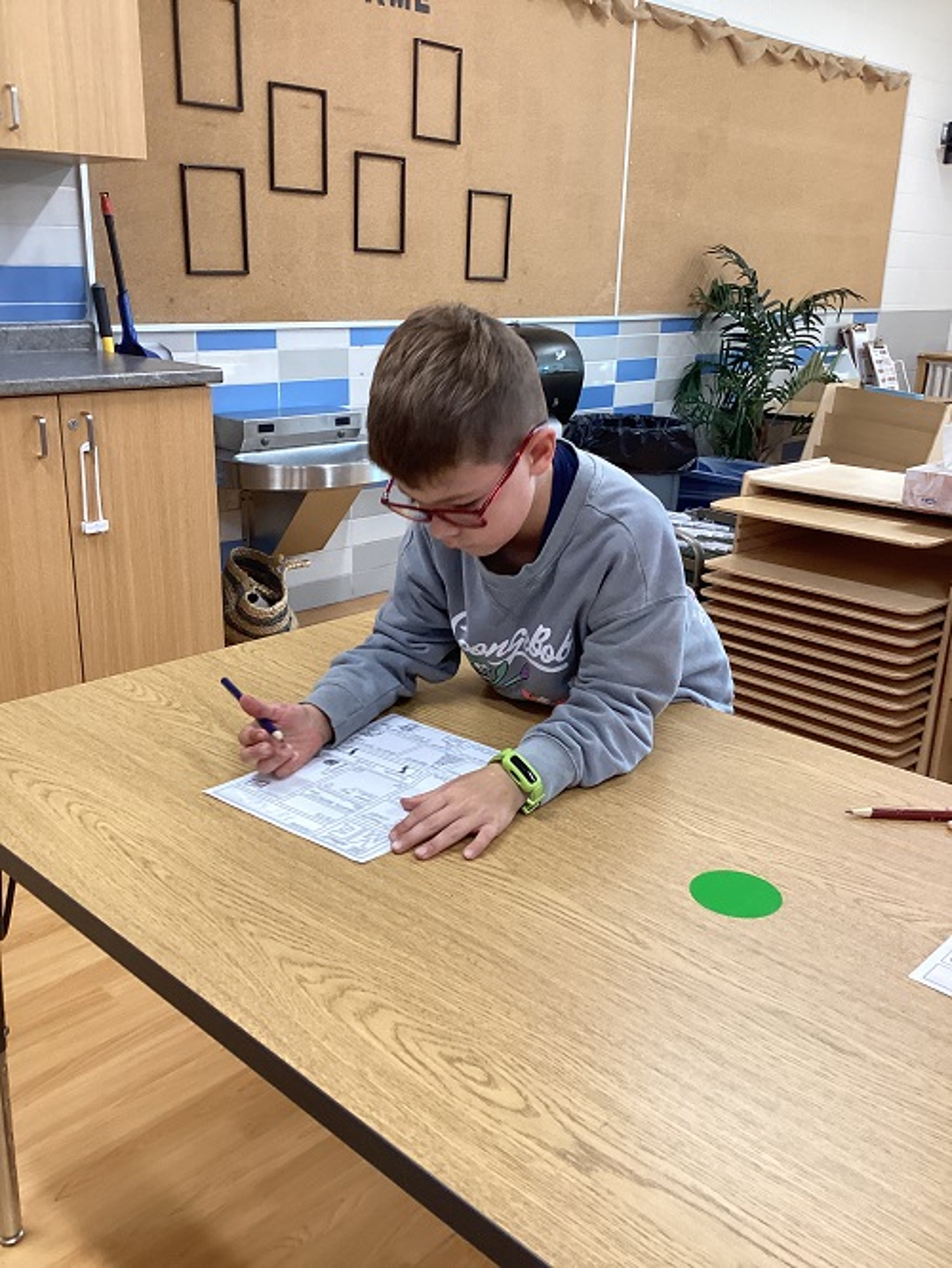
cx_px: 476
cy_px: 634
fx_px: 1136
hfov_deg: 45.5
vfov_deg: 58.3
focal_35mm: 31
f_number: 2.4
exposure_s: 1/60
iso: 125
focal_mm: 3.3
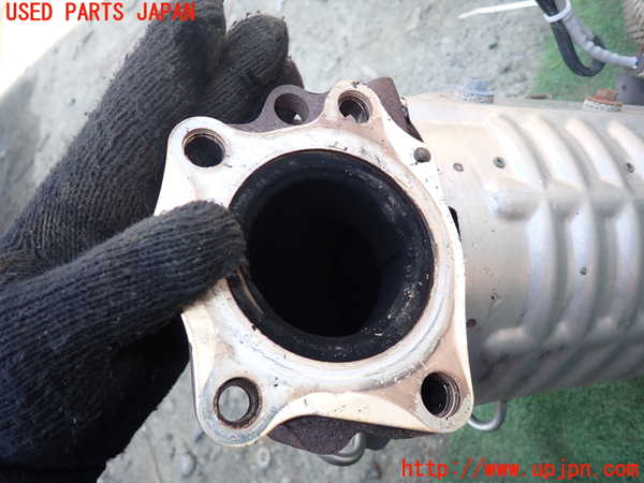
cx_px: 322
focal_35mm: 25
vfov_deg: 54.9
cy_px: 242
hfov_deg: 69.4
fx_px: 465
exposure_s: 1/30
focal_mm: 4.5
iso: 100
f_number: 5.6
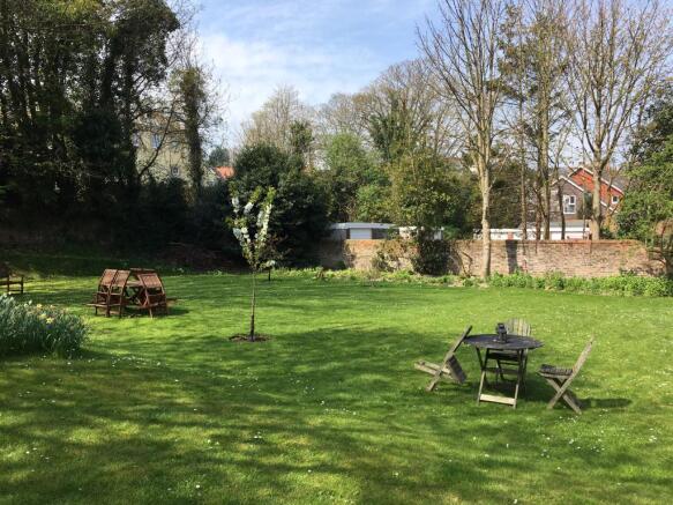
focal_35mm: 29
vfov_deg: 48.2
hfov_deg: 61.7
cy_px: 252
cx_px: 336
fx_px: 564
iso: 25
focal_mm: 4.15
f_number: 2.2
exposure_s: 1/999
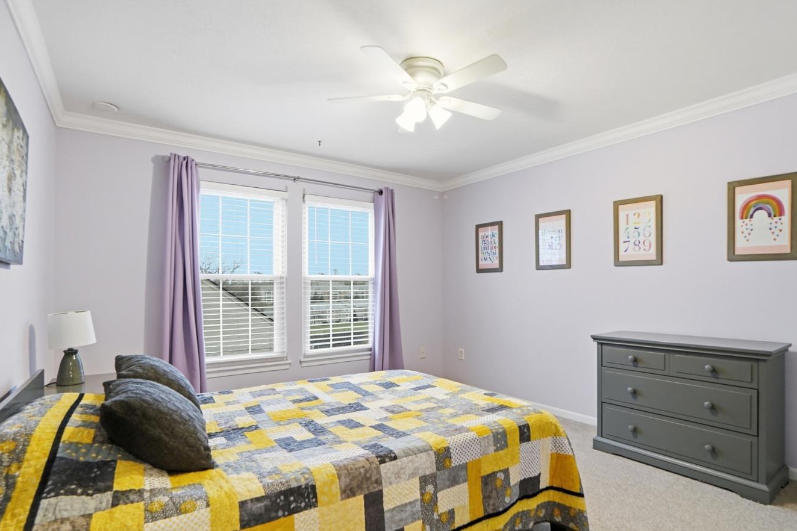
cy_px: 290
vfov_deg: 70.3
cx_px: 445
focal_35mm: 17
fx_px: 376
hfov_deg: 92.9
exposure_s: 1/160
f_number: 4
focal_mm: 10
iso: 100
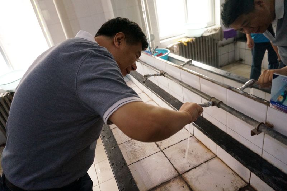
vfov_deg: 53.1
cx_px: 144
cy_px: 96
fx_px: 191
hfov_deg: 73.8
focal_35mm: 24
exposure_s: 1/40
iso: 3200
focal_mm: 16
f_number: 3.5
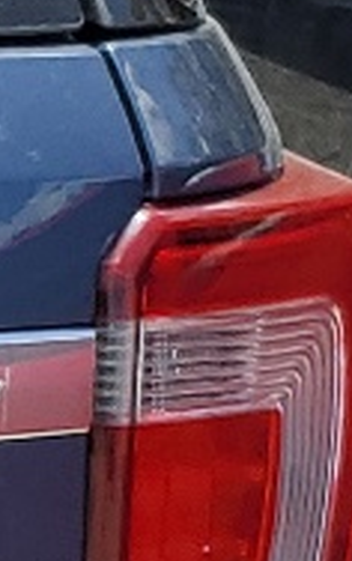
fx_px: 3581
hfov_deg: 4.6
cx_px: -1515
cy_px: 555
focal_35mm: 234
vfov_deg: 8.9
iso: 50
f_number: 1.5
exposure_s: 1/2000
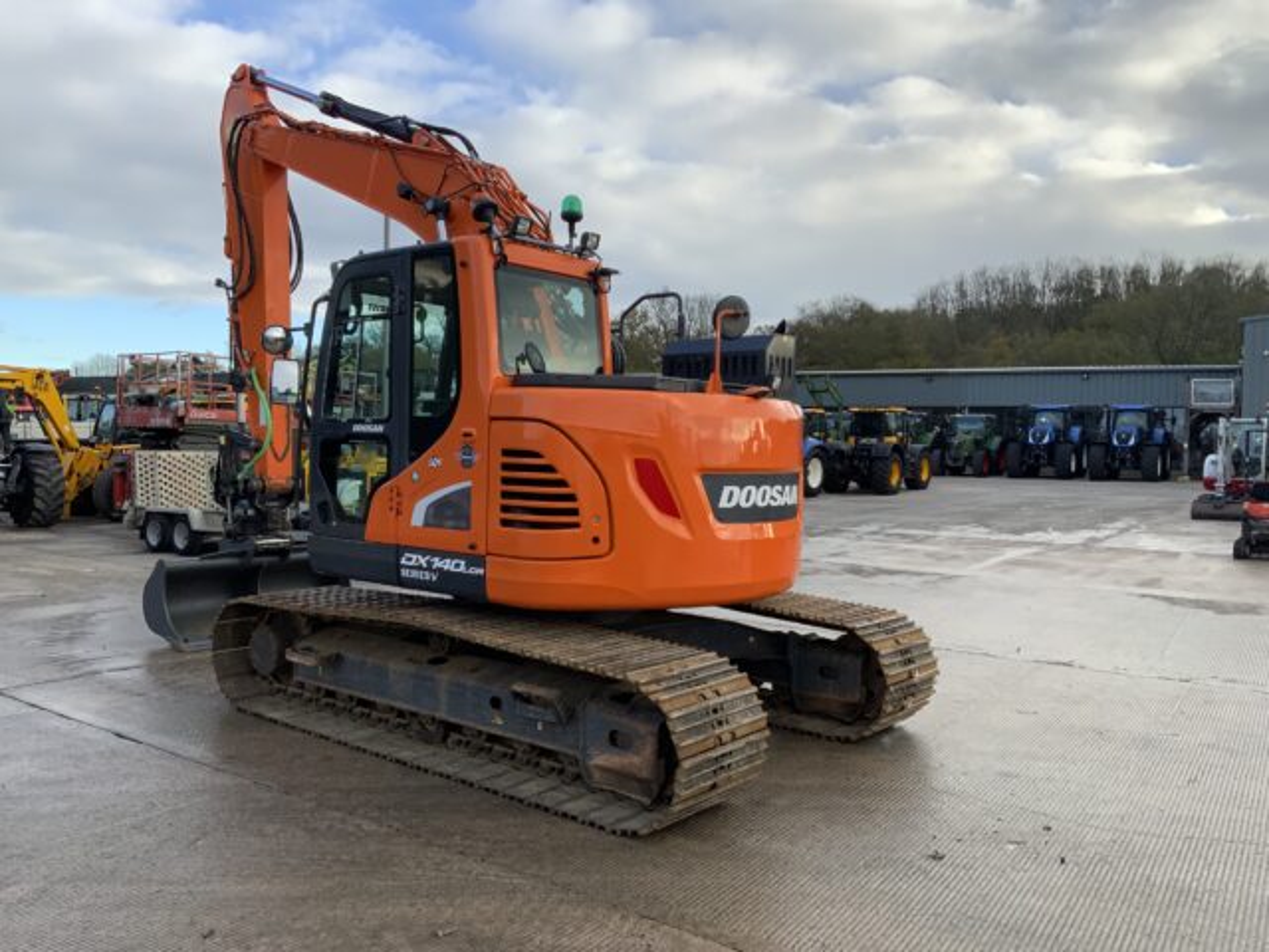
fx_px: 1063
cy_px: 476
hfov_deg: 61.7
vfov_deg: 48.2
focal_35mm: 29
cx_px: 634
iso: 16
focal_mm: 3
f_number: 1.8
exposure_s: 1/674
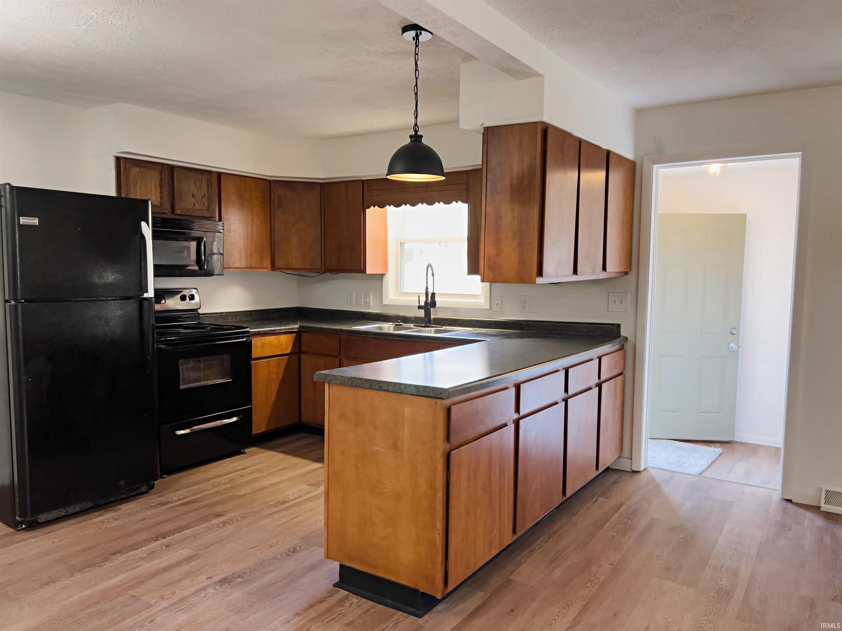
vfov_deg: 53.1
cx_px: 421
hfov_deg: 67.3
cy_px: 316
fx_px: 632
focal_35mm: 26
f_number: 1.5
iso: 125
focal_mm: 5.7
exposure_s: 1/60
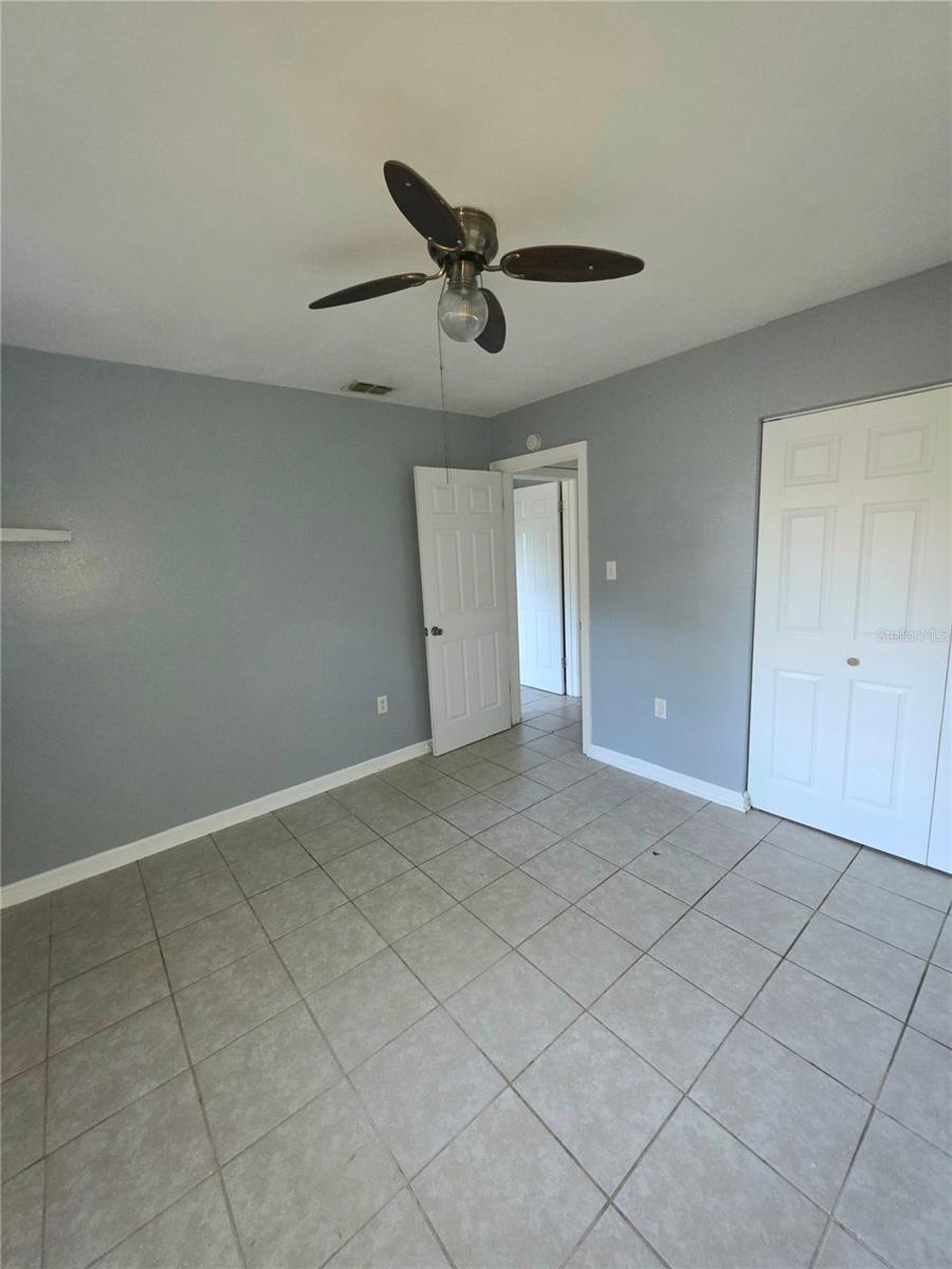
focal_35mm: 13
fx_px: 477
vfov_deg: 106.2
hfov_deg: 89.9
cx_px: 476
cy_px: 634
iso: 250
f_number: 1.9
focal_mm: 2.2
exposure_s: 1/40
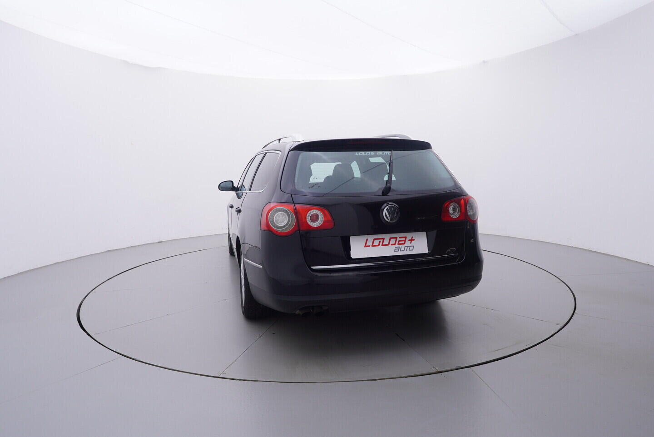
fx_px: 409
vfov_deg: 56.2
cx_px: 327
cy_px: 218
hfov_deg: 77.3
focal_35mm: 22
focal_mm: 15
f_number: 5
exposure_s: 1/80
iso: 200
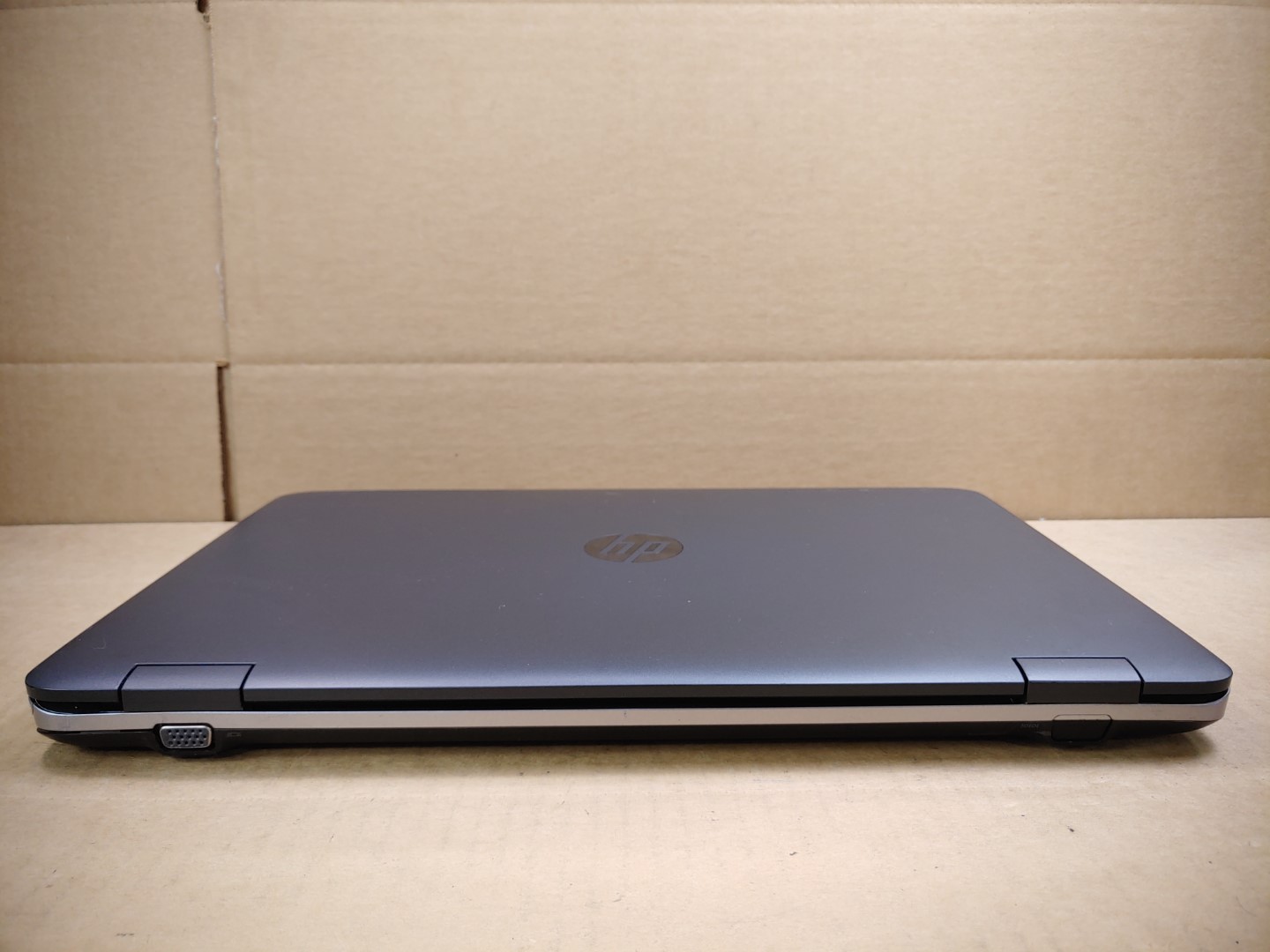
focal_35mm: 26
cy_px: 476
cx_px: 635
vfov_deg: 53.1
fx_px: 954
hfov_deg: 67.3
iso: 50
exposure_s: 1/60
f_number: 1.8
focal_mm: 4.36
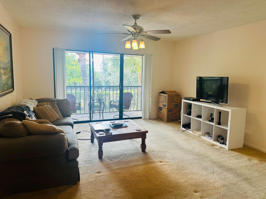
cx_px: 133
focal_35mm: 24
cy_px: 100
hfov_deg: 71.6
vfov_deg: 56.8
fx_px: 184
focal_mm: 6.86
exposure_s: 1/120
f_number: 1.78
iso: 100
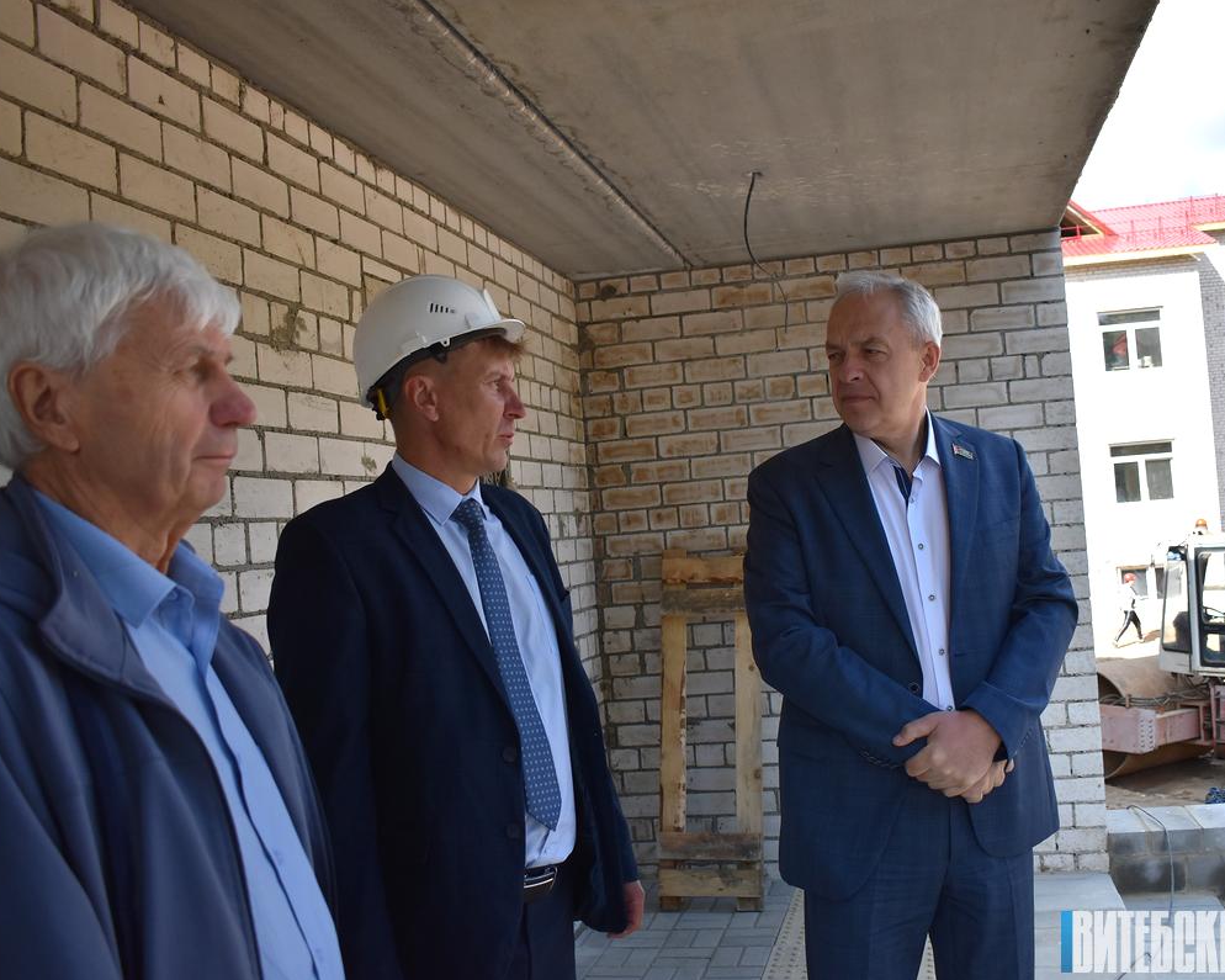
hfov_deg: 52.8
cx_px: 642
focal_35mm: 34
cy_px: 491
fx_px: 1233
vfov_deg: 43.4
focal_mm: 20
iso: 400
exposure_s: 1/1000
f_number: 4.5
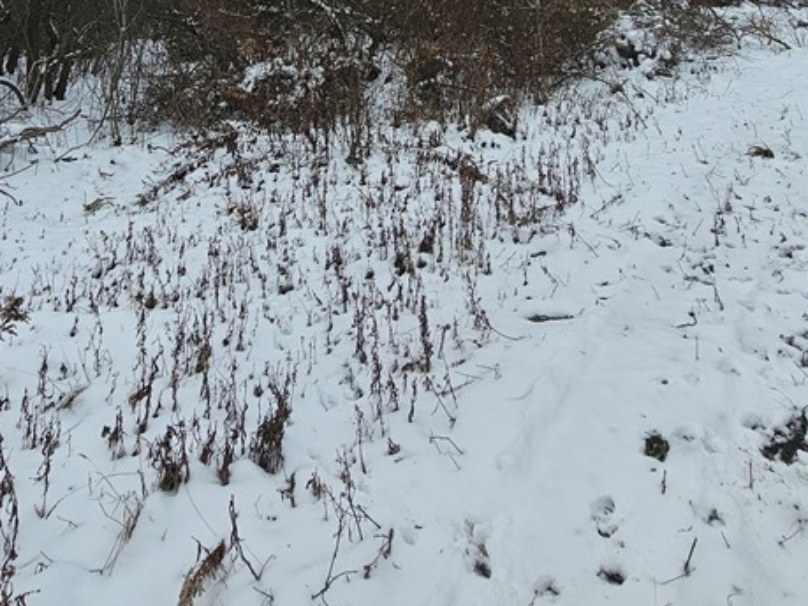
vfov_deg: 39.9
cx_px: 401
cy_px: -49
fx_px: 677
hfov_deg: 61.7
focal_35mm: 29
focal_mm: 2.2
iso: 50
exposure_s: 1/1365
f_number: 2.2
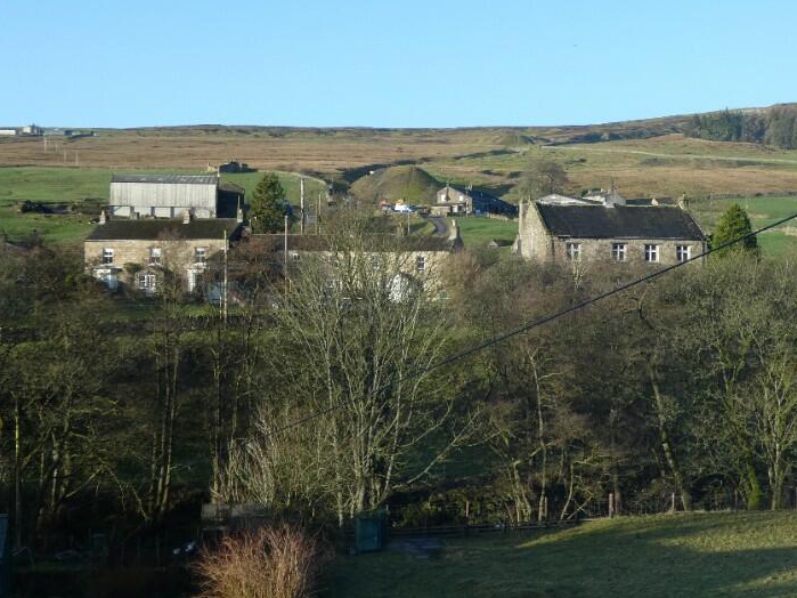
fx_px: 1450
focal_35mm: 63
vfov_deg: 23.2
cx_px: 501
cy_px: 200
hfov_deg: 30.6
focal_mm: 7.8
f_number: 3.7
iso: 80
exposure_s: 1/200
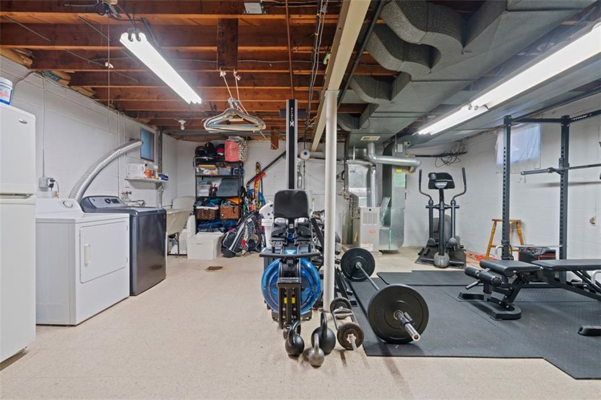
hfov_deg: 96.8
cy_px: 200
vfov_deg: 73.7
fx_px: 267
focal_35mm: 16
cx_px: 300
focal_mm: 16
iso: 400
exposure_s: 1
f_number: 8
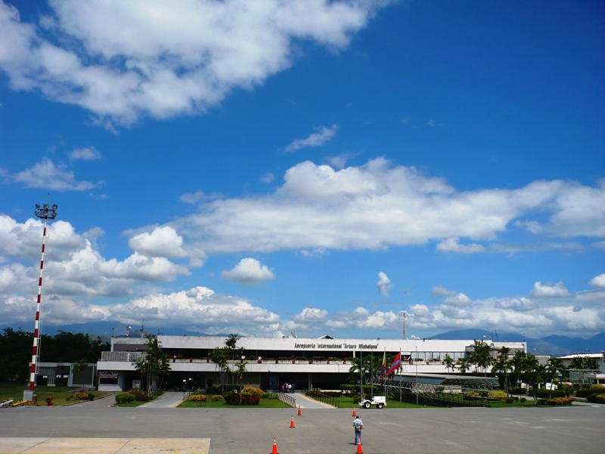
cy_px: 227
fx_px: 612
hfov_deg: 52.6
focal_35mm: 35
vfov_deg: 40.7
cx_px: 302
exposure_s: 1/500
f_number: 8
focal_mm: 5.8
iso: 100
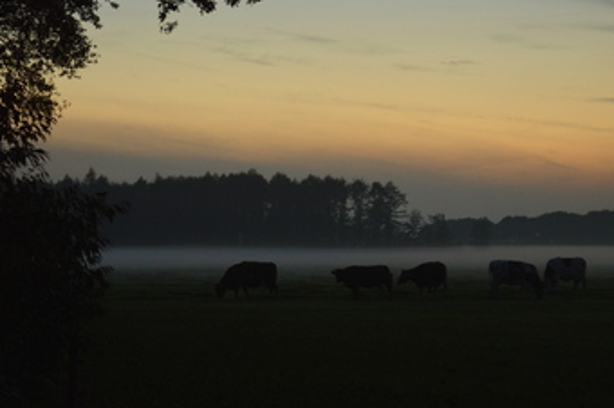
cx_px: 356
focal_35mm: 112
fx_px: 1903
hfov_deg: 18.3
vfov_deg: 12.2
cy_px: 141
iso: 400
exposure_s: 1/20
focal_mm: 55
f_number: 5.6
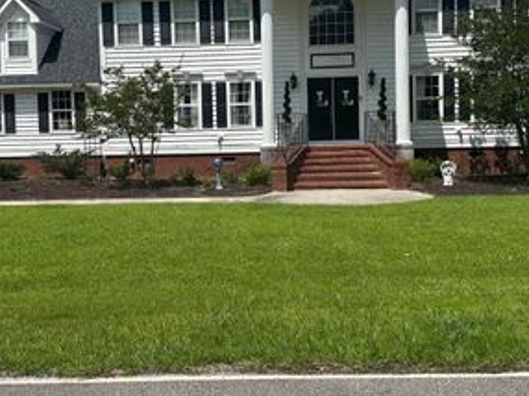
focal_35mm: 42
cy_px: 151
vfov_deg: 34.1
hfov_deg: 44.8
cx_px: 268
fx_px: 641
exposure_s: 1/6211
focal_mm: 6.86
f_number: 1.78
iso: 80
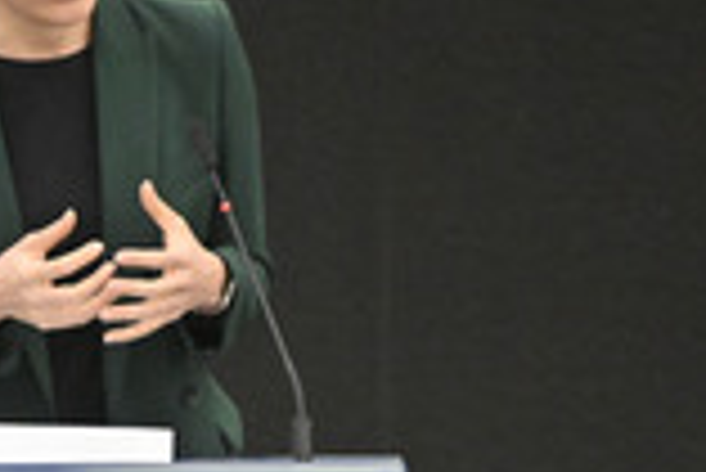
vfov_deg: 1.0
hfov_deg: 1.4
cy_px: 346
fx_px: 28167
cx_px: 54
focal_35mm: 1435
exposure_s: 1/400
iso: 6400
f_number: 6.3
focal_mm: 500
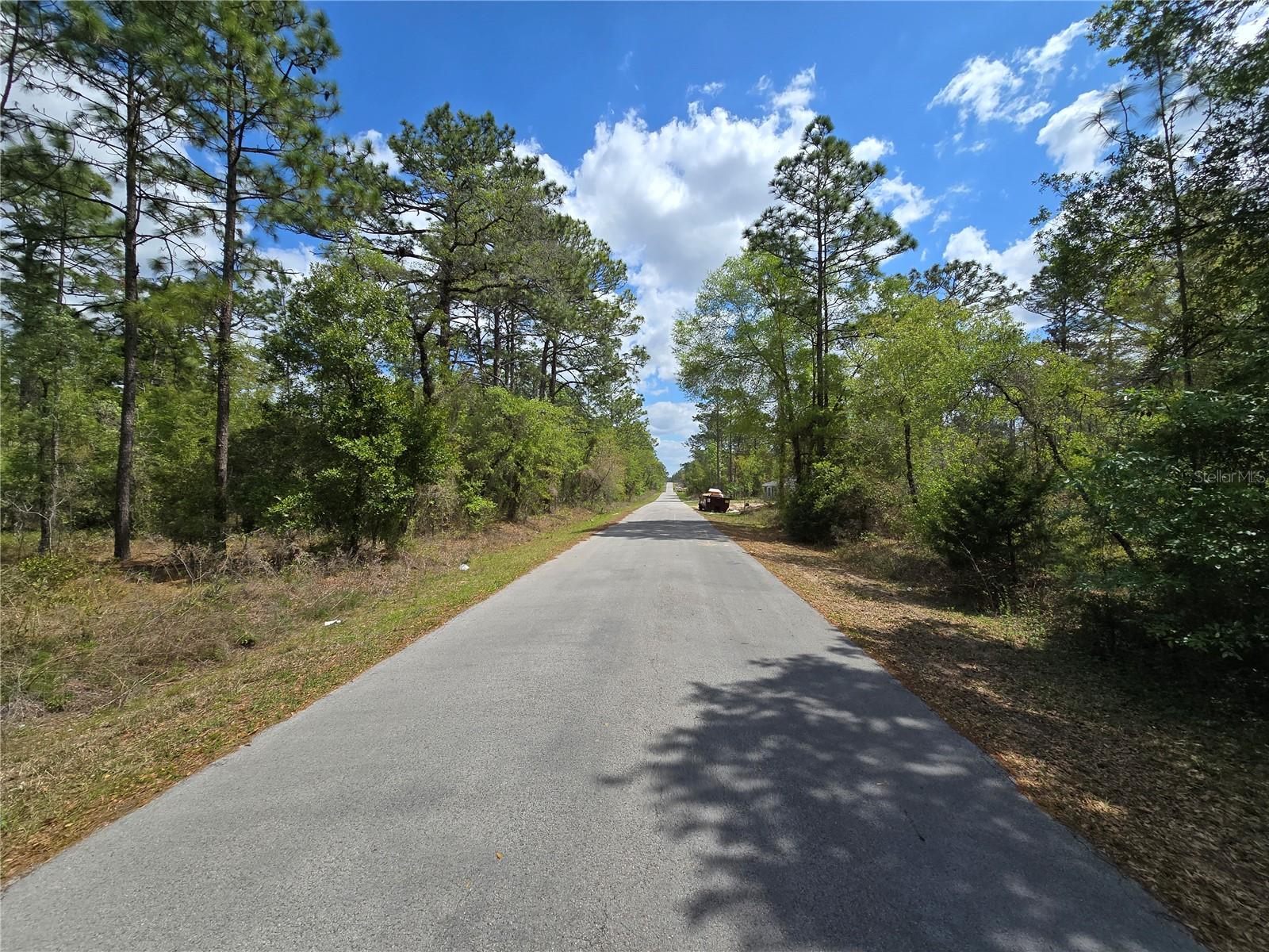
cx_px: 634
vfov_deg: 89.9
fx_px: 477
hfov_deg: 106.2
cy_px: 476
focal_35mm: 13
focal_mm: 2.2
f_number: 2.2
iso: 50
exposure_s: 1/2679
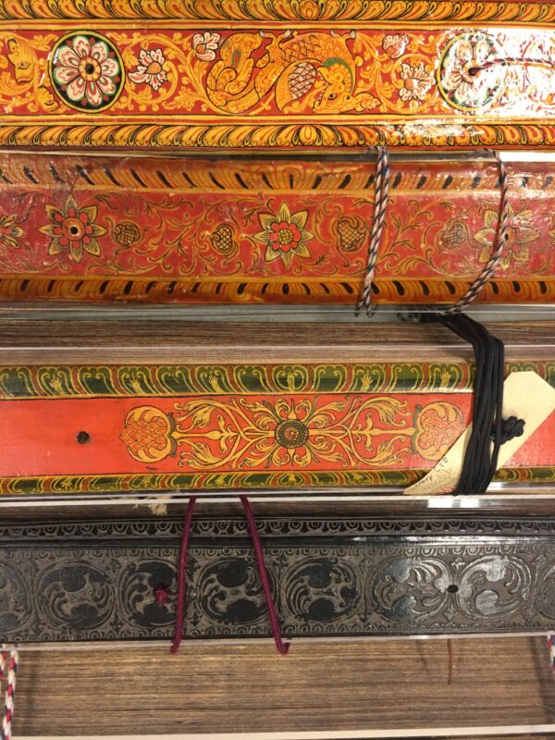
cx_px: 278
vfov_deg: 61.7
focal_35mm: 29
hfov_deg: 48.2
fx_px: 620
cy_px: 370
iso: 64
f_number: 2.2
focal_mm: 4.15
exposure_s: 1/17
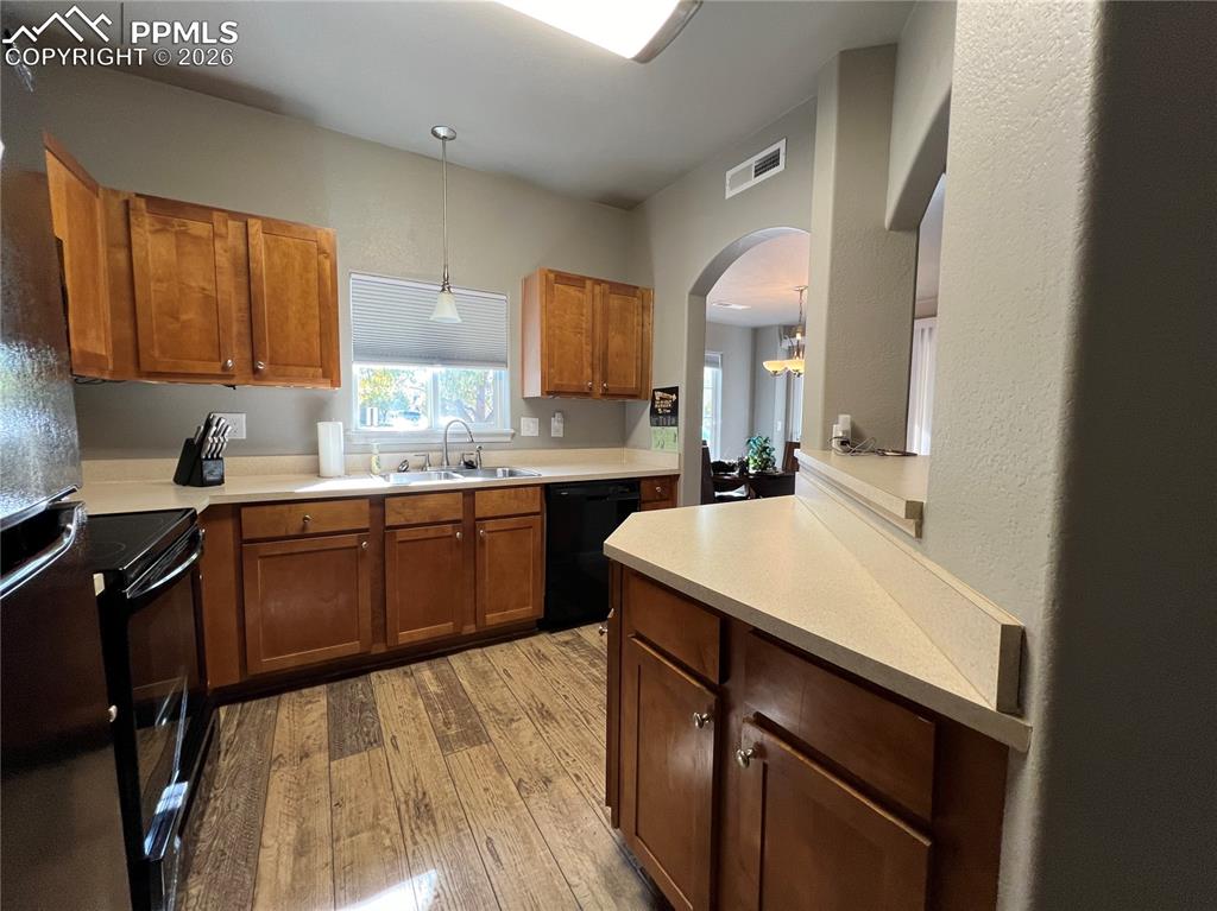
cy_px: 456
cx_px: 608
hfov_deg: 106.2
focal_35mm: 13
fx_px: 457
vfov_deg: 89.9
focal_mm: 1.57
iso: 125
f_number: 1.8
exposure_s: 1/120
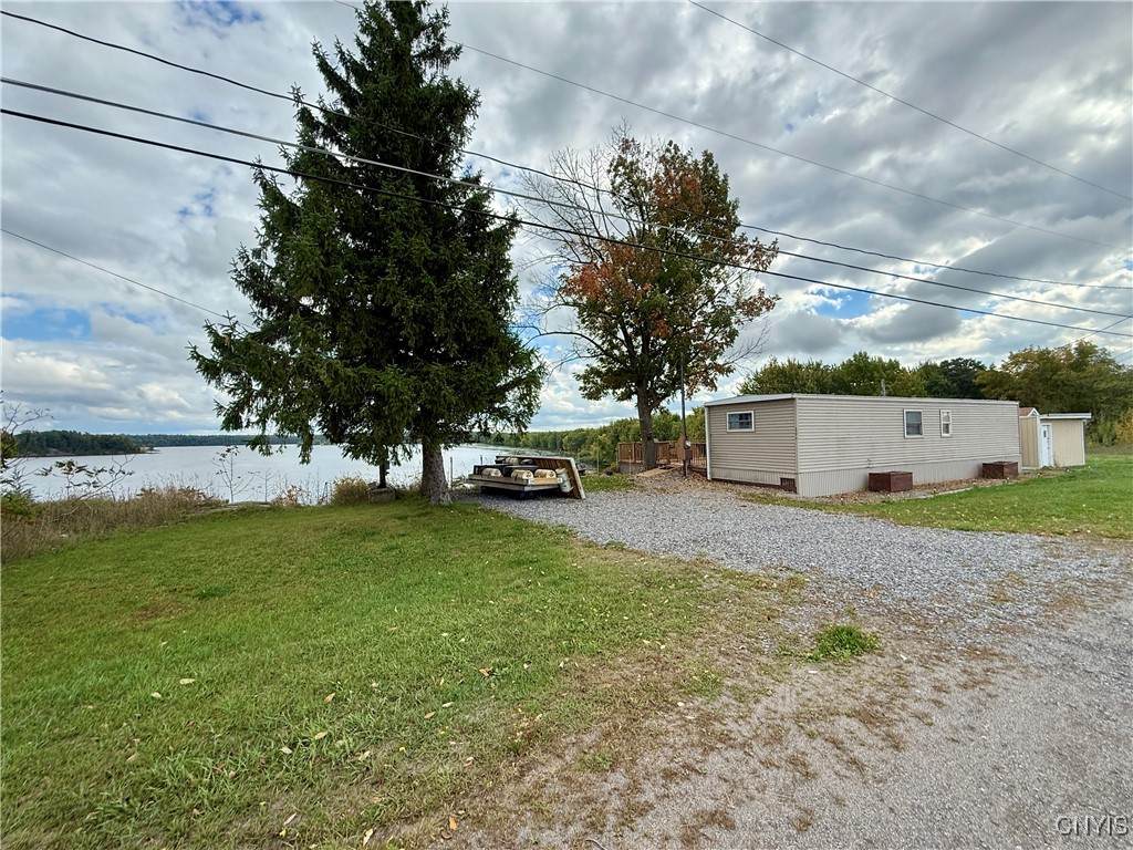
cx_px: 566
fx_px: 458
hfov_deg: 102.1
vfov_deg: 85.7
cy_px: 425
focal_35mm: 14
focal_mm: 2.22
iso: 64
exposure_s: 1/1125
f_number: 2.2
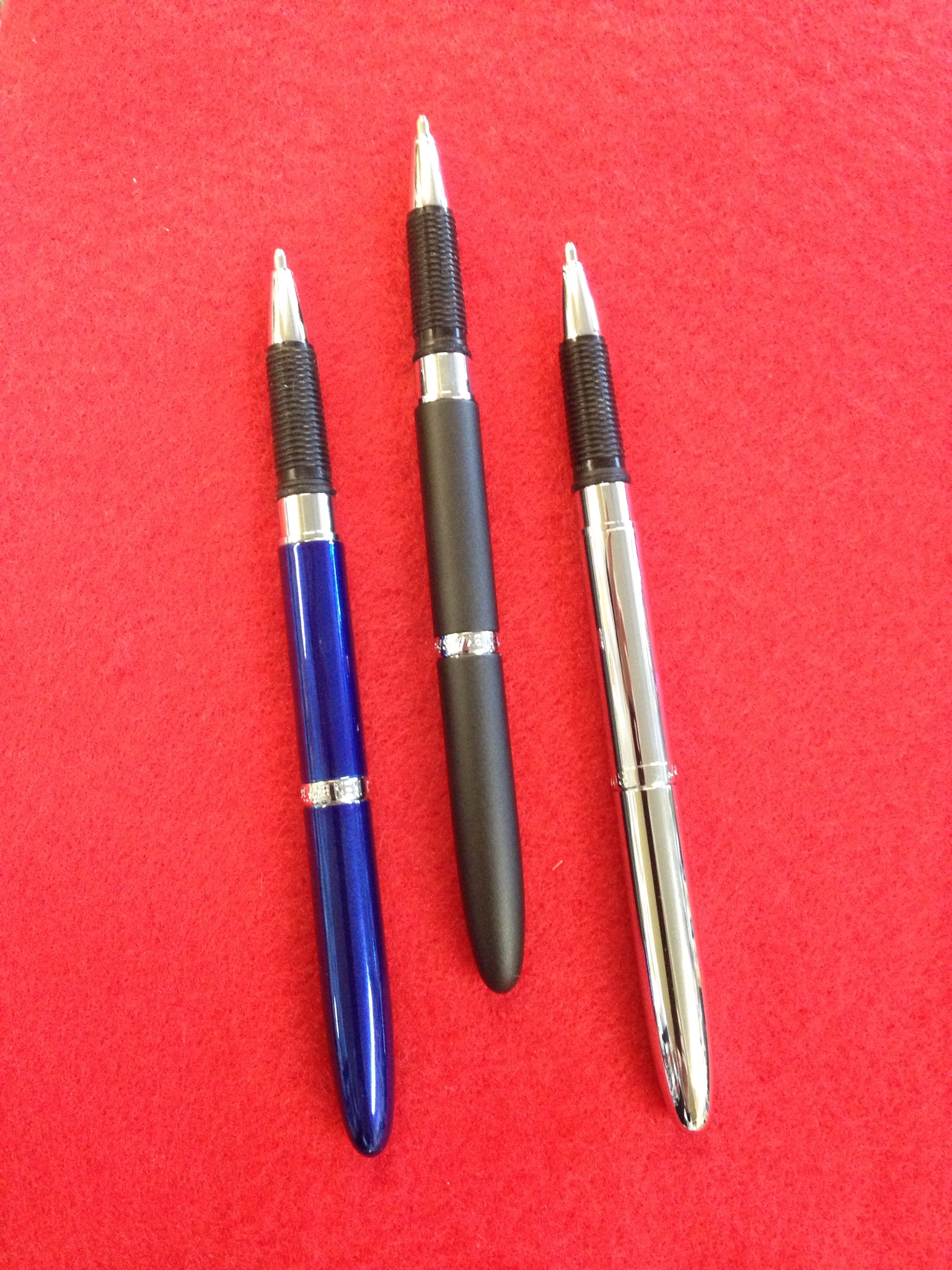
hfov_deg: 42.9
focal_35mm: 33
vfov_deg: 55.4
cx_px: 476
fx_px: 1210
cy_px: 635
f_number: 2.4
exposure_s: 1/17
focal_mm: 4.12
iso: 400
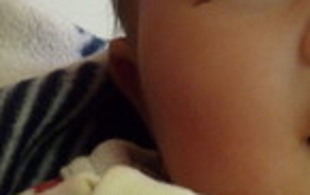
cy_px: 9
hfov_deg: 5.5
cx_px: 362
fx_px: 3223
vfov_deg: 3.5
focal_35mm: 381
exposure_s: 1/30
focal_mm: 24.1
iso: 400
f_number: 4.5
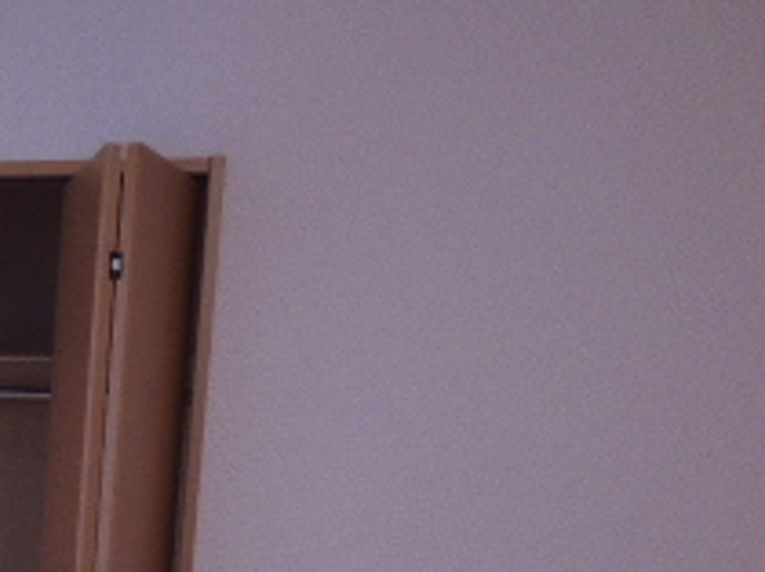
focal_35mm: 61
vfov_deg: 21.3
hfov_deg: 27.8
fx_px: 1347
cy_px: 783
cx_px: -157
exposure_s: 1/80
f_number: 2.8
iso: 160
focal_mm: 3.58
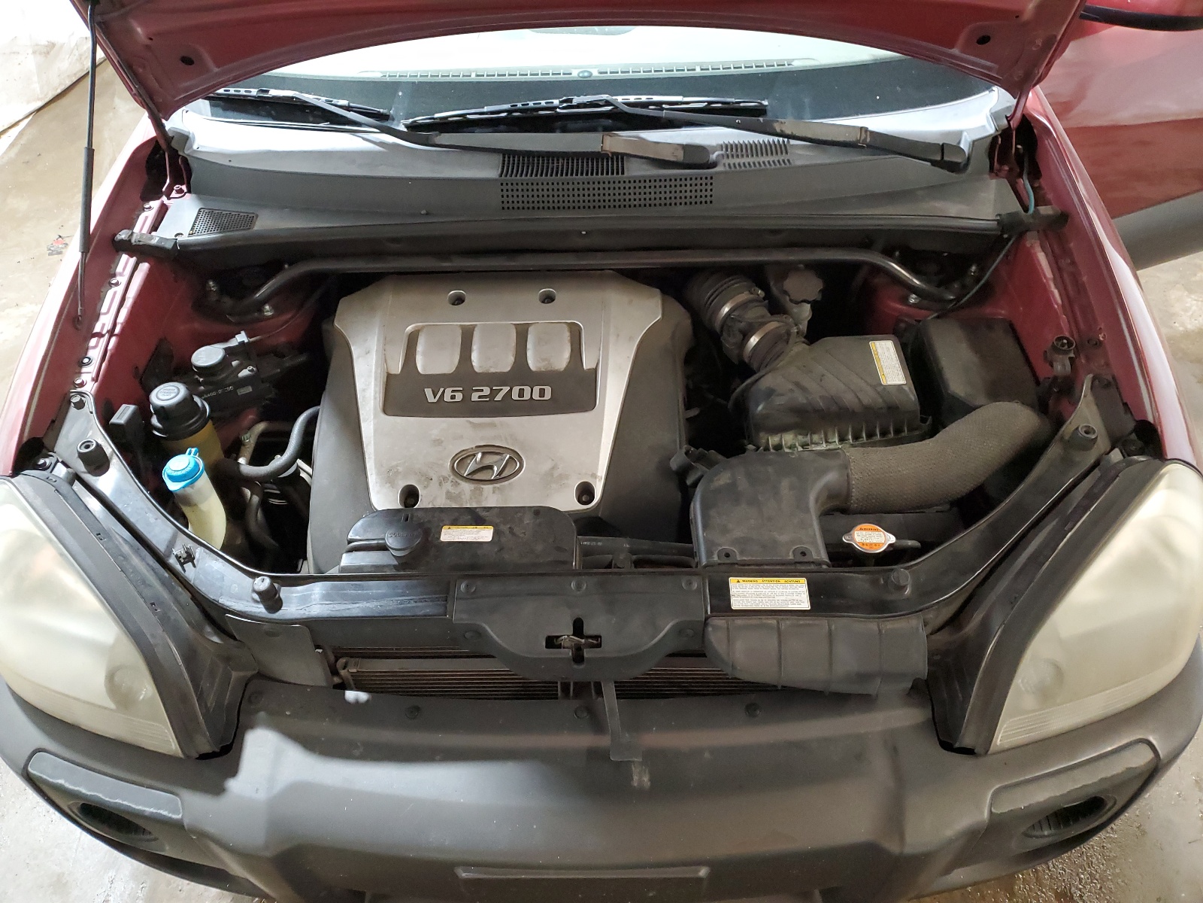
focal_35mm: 26
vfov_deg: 53.1
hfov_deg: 67.3
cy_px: 452
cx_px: 602
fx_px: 904
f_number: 1.5
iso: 337
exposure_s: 1/40
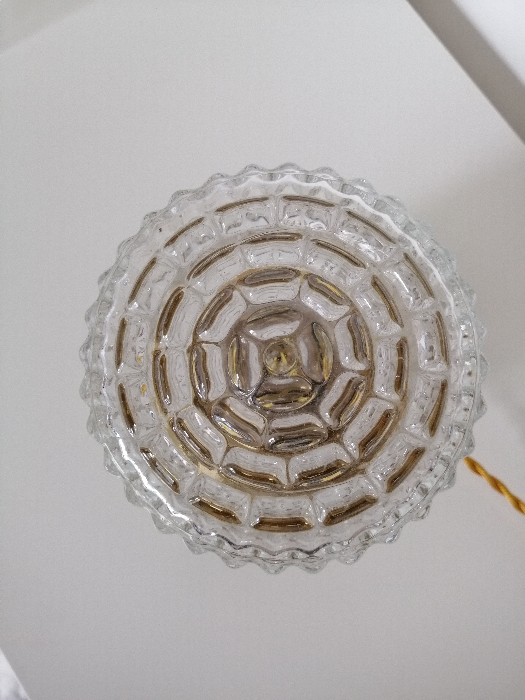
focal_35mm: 27
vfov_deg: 65.3
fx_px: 546
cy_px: 350
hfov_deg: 51.4
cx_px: 262
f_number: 1.8
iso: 125
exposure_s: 1/33.3
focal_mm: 3.95
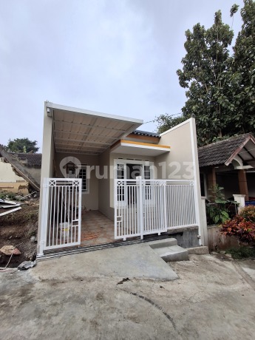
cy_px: 170
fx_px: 157
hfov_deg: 78.1
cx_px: 128
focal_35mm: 16
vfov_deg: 94.5
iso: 40
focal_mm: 1.64
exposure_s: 1/244
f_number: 2.2
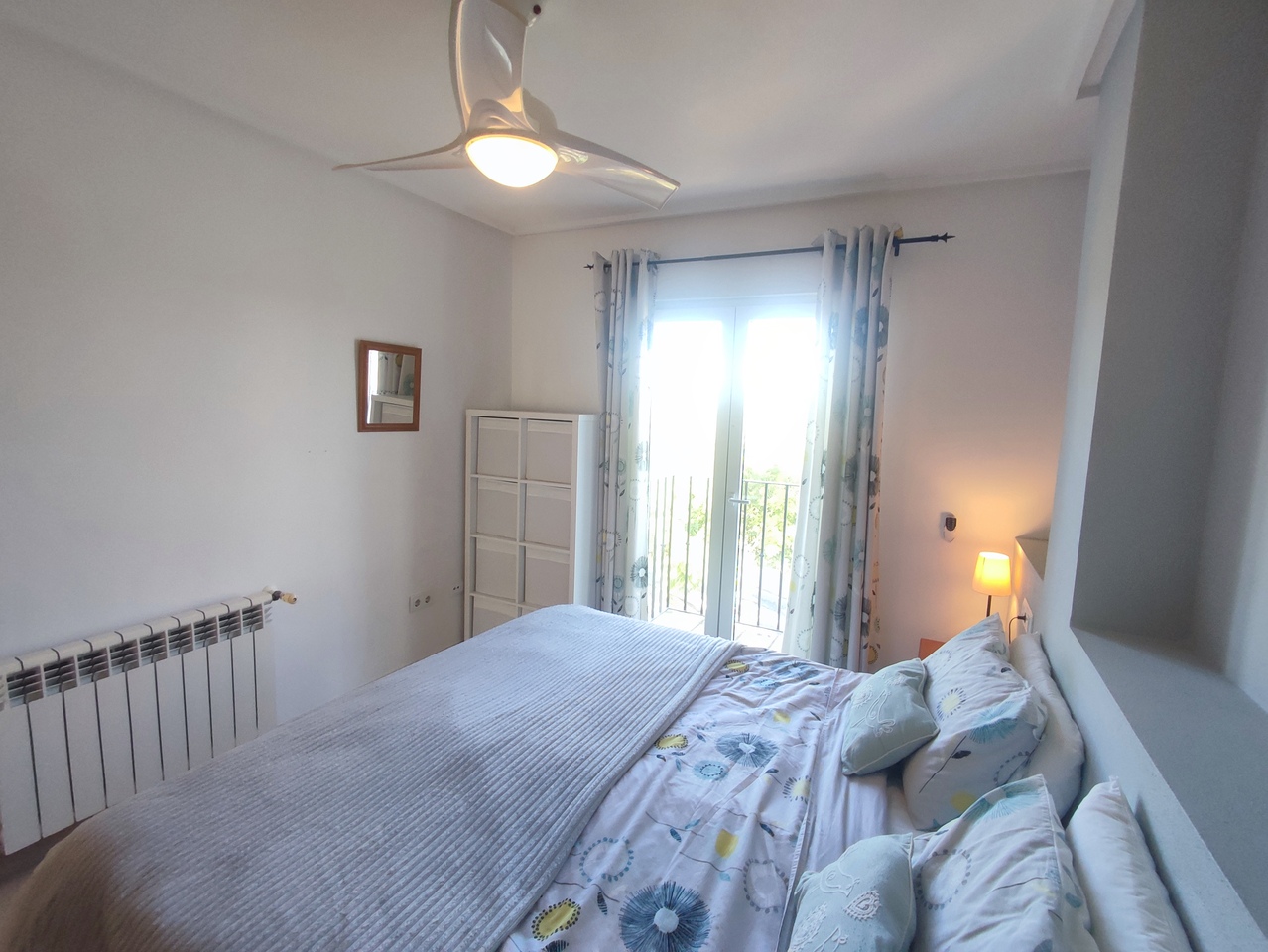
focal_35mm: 16
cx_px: 634
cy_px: 476
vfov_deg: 78.2
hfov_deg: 94.5
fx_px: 586
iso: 217
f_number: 2.2
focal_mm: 1.65
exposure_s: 1/100
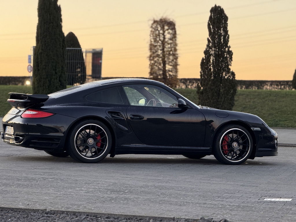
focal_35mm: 120
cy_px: 111
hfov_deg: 16.4
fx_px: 1026
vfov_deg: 12.3
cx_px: 148
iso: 320
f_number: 2.8
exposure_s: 1/99
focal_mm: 15.66
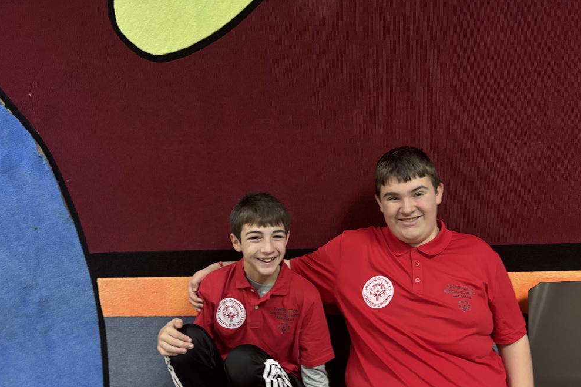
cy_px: 223
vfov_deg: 46.2
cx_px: 298
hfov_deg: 65.5
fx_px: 452
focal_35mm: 28
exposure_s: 1/60
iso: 500
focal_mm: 5.96
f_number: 1.6
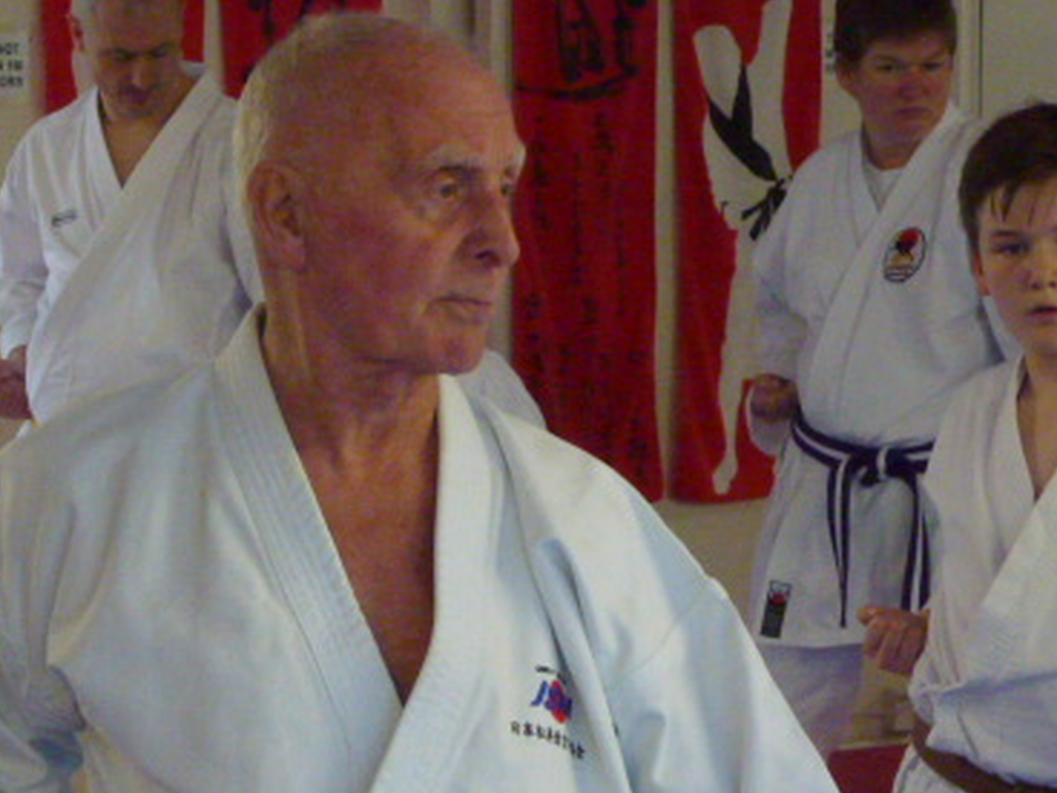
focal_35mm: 181
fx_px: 5527
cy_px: 589
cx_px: 348
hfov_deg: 10.9
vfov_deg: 8.2
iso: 800
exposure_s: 1/60
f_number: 5
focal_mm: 18.7
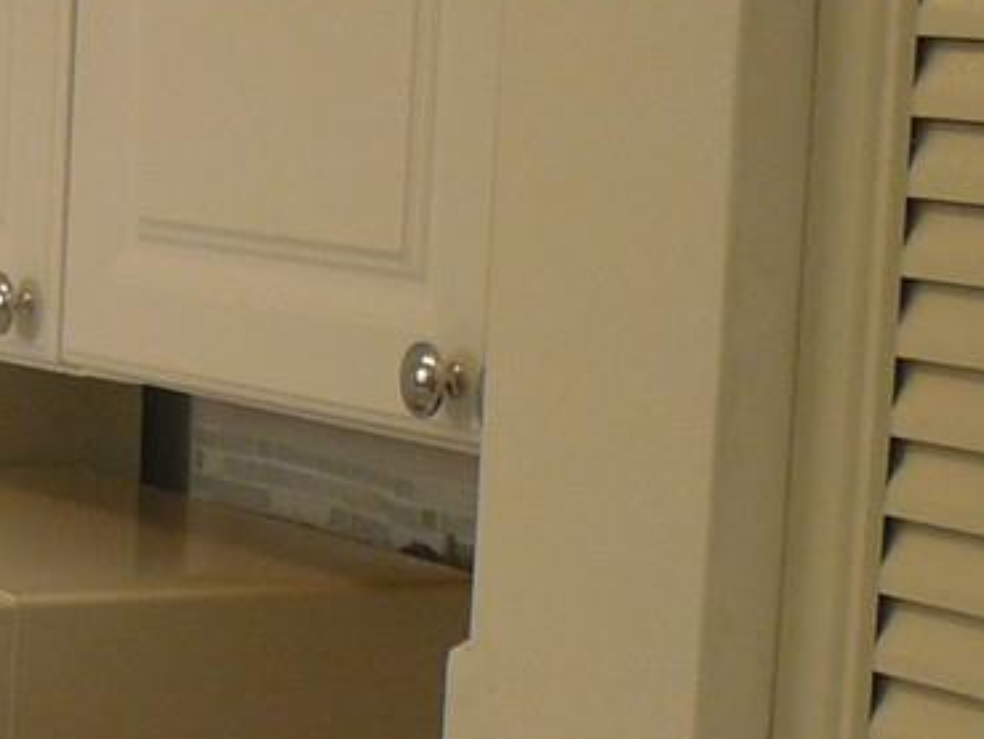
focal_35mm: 156
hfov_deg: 12.3
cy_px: 928
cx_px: -224
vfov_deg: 9.4
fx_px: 4436
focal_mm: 6
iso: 100
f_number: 2.8
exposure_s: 1/60
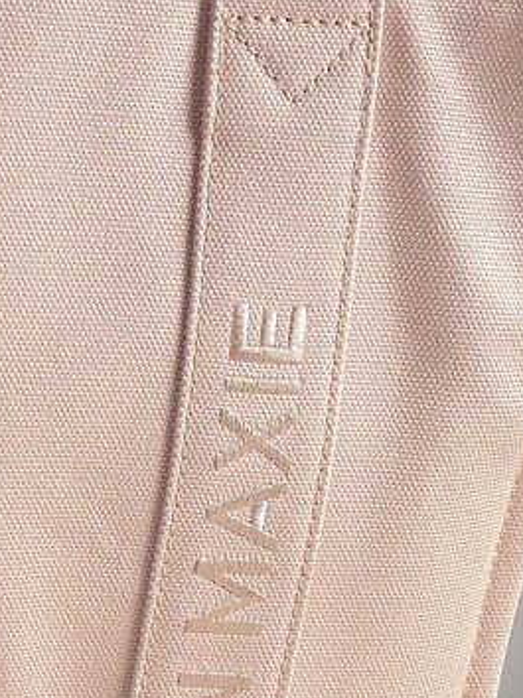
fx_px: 2098
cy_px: 280
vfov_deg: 18.9
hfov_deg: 13.2
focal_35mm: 104
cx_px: -324
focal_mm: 6.3
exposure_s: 1/180
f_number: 1.7
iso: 64
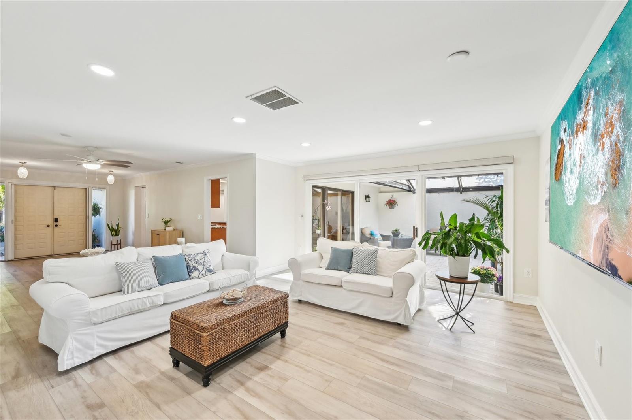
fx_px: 245
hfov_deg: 104.3
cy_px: 210
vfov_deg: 81.1
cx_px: 316
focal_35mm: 14
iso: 400
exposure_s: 1/50
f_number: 8
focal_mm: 14
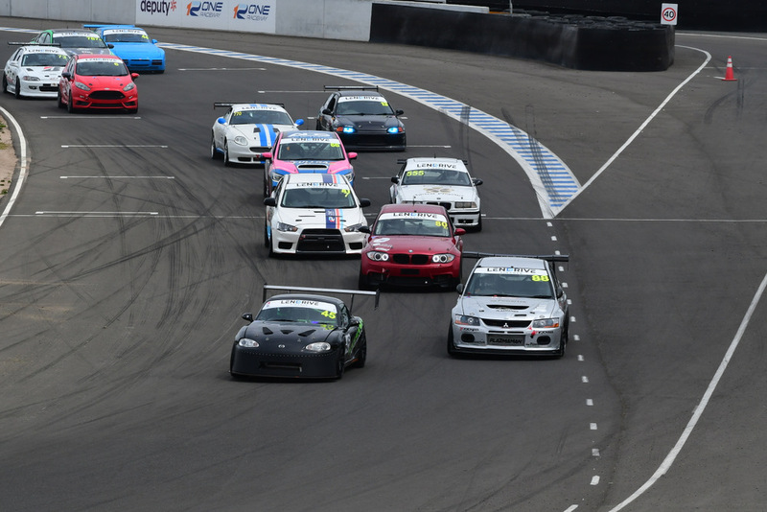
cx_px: 384
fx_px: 7672
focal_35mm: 360
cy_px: 256
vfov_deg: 3.8
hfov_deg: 5.7
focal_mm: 240
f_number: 11
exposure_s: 1/640
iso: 400
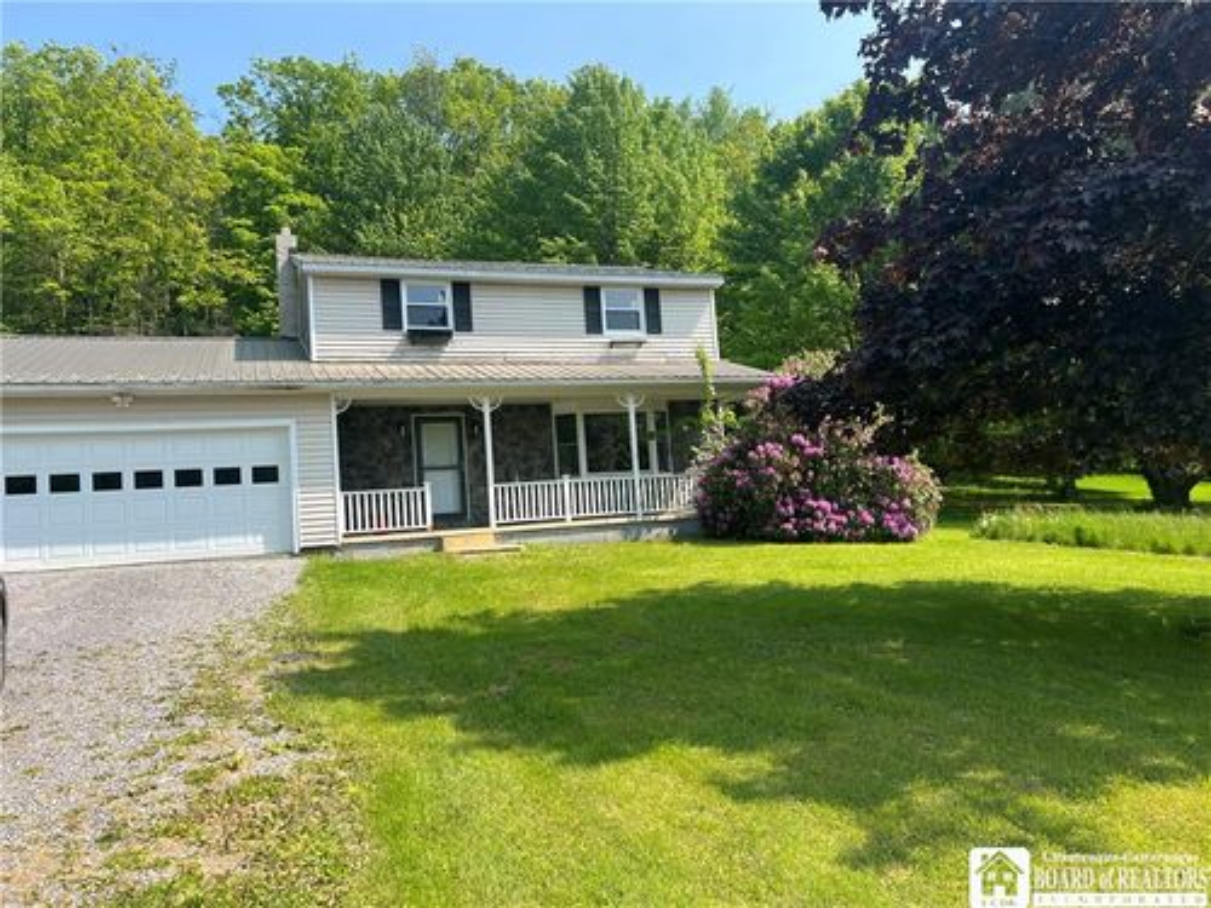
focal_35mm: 26
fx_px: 910
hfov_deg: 67.3
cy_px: 454
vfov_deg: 53.1
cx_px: 606
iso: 50
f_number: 1.5
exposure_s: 1/2045
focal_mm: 5.7
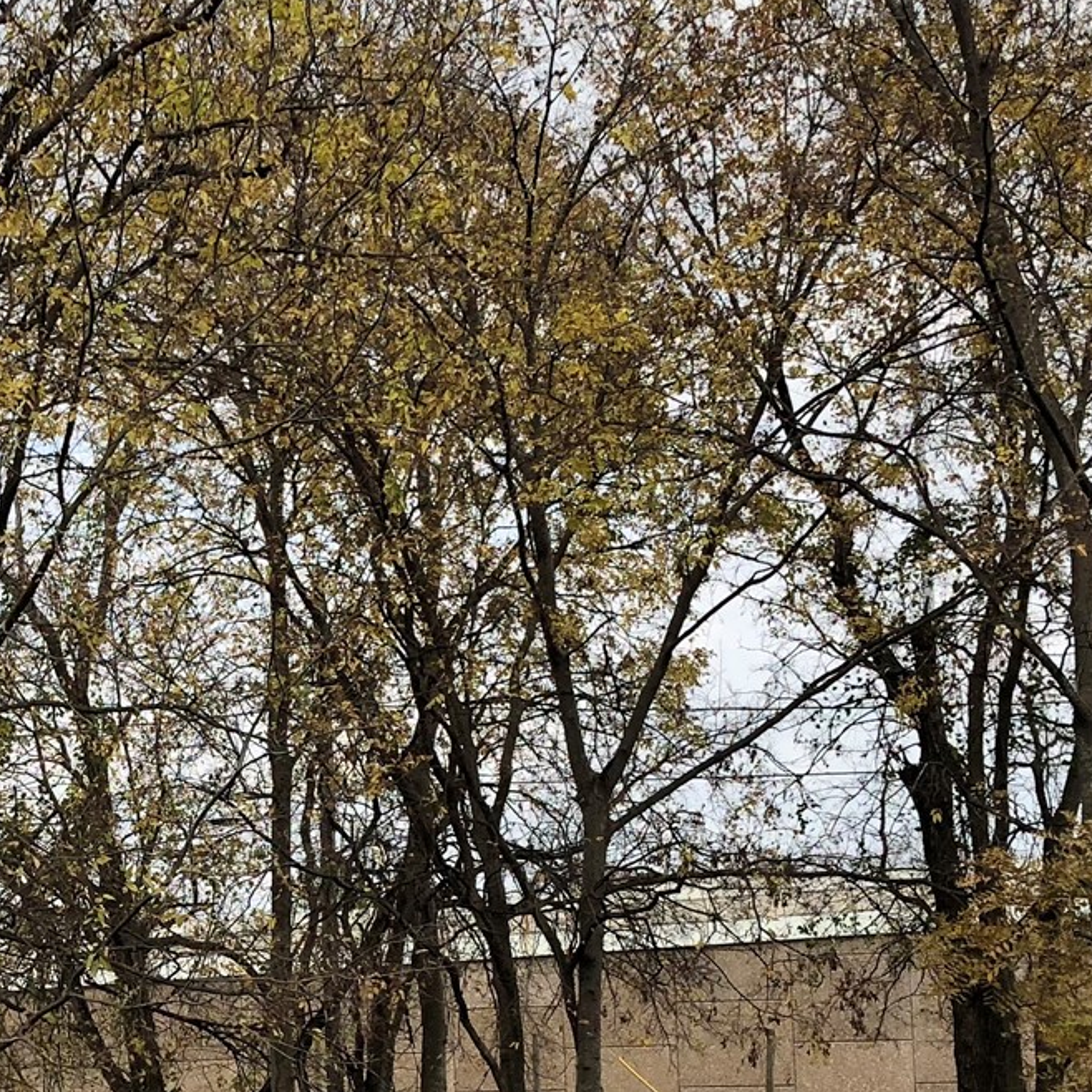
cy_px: 941
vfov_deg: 22.0
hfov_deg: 21.9
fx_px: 2748
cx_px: 103
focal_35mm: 77
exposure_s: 1/674
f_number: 1.8
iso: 20
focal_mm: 3.99
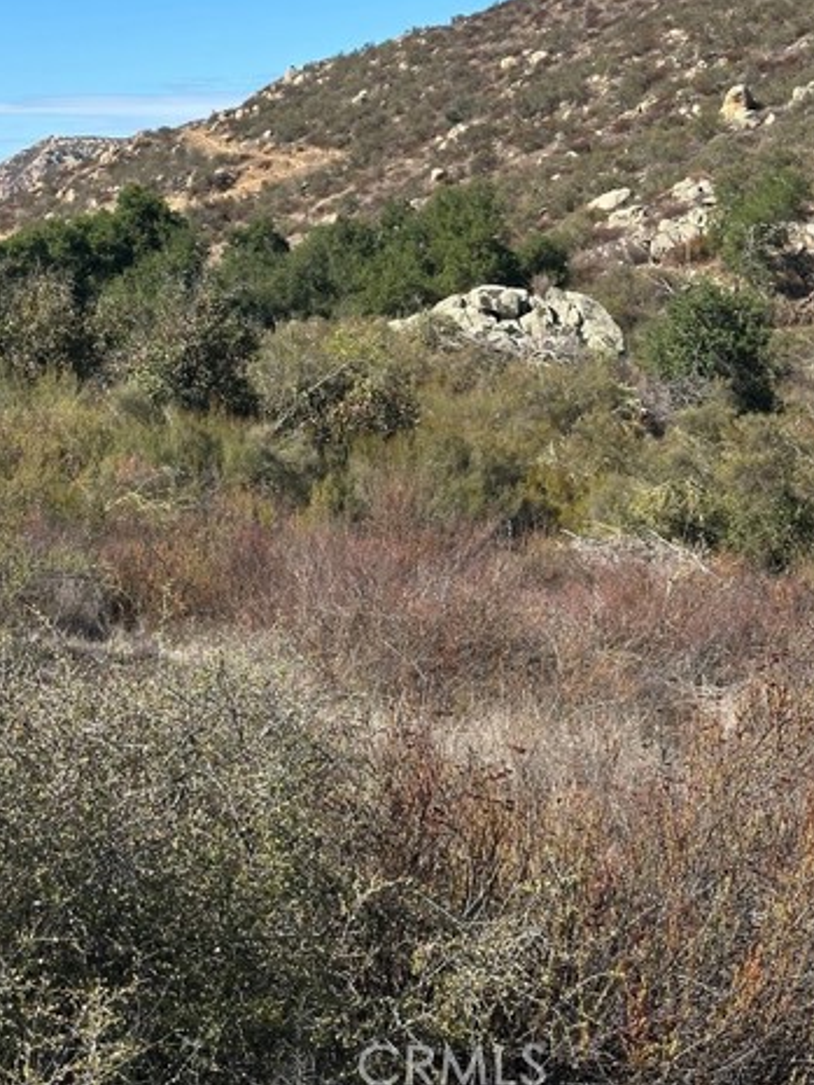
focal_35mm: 66
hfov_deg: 22.3
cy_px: 352
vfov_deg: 29.2
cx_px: 359
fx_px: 2068
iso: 64
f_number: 1.78
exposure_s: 1/2532
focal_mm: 6.86
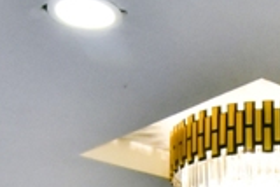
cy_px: 389
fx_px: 841
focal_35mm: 108
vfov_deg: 11.3
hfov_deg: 18.1
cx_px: 323
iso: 5000
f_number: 9
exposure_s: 1/50
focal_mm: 16
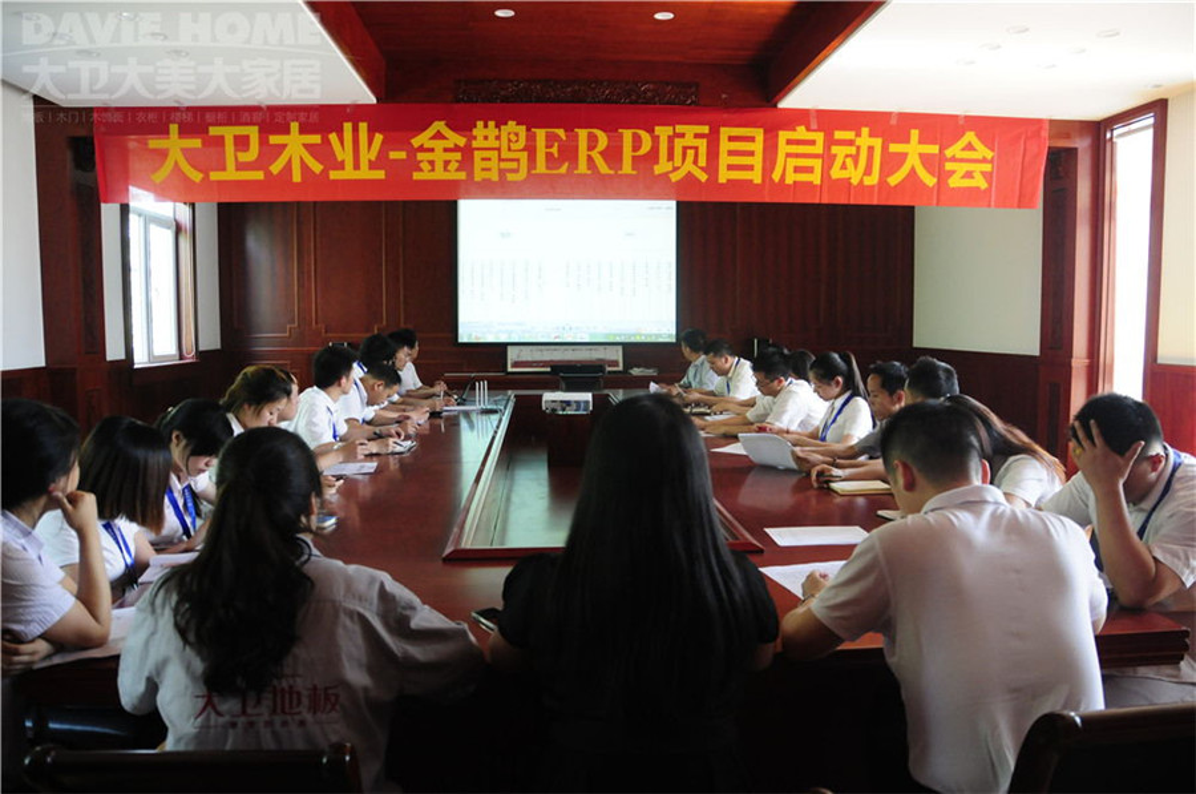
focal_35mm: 27
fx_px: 896
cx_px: 598
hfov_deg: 67.5
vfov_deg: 47.8
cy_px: 397
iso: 800
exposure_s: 1/50
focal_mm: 18
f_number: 3.5
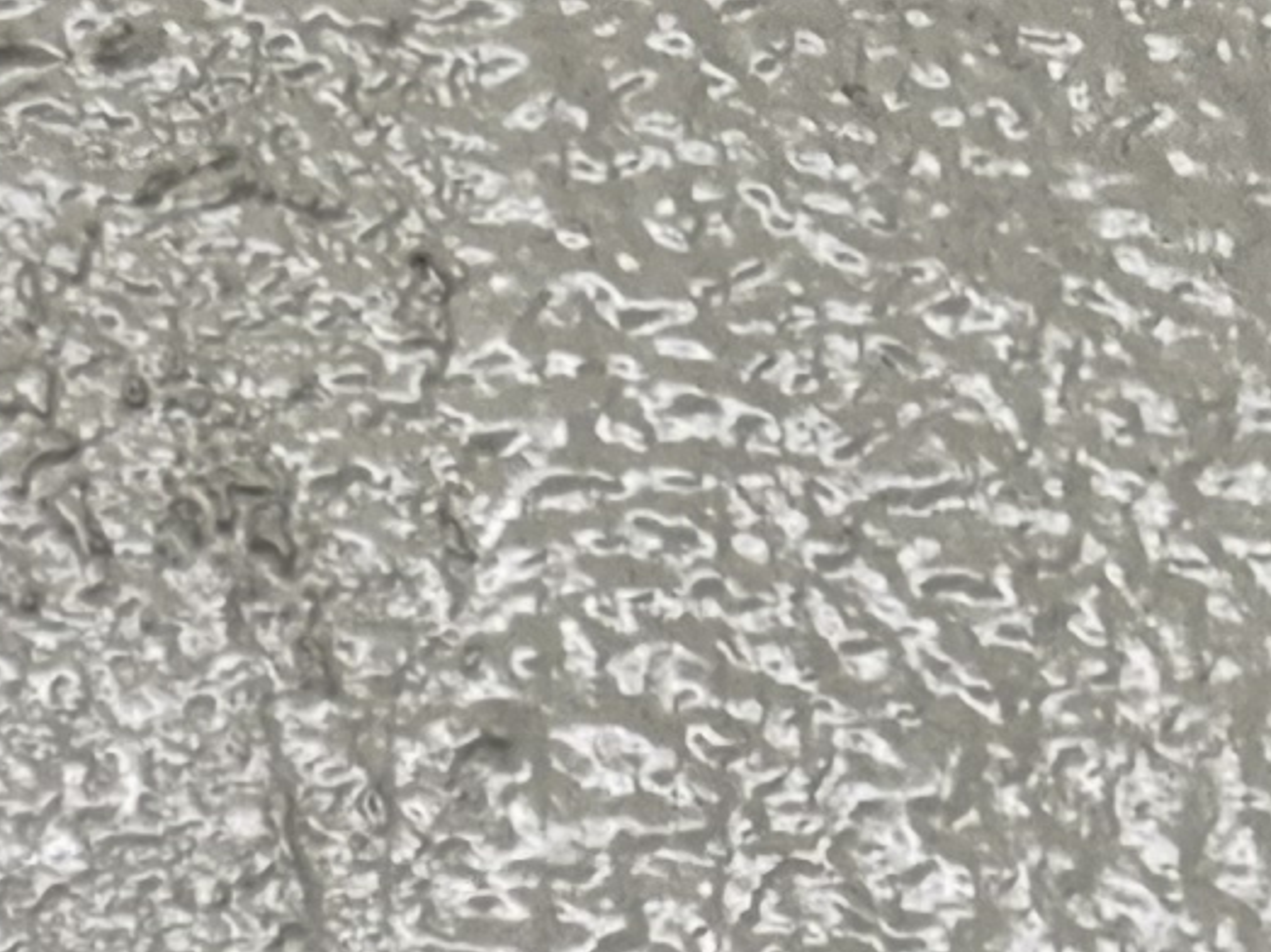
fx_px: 6461
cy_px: 3055
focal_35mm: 176
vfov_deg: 7.3
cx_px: -1009
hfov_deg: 10.6
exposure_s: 1/120
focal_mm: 5.4
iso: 160
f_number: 1.8
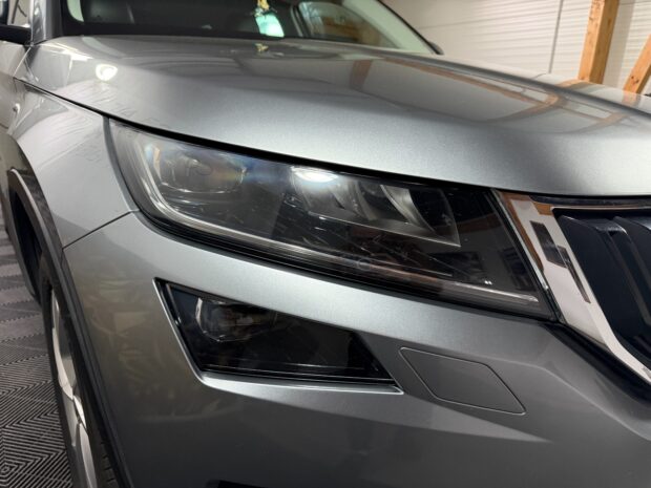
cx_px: 326
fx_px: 451
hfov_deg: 71.6
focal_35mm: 24
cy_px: 244
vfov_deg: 56.8
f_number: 1.78
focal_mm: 6.76
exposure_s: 1/50
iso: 320
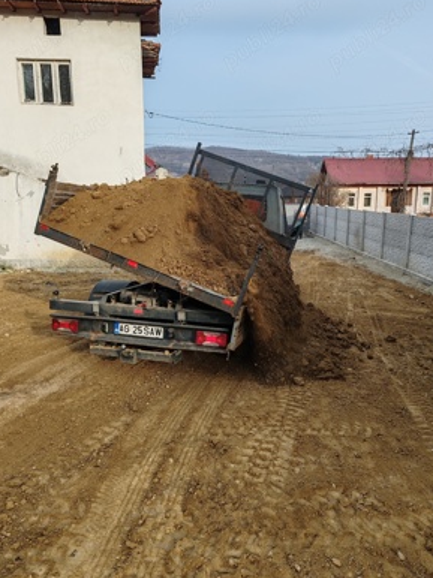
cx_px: 219
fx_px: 468
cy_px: 286
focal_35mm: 28
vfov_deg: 63.5
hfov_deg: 49.7
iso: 50
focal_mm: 6.12
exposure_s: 1/300
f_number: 1.9
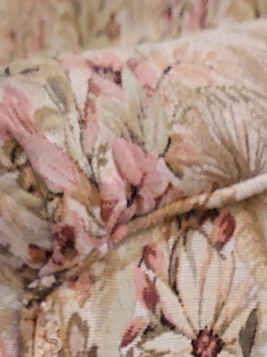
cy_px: 564
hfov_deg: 12.1
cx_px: 142
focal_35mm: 122
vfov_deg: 14.8
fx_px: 1255
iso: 800
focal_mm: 3.92
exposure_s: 1/25
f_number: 1.7
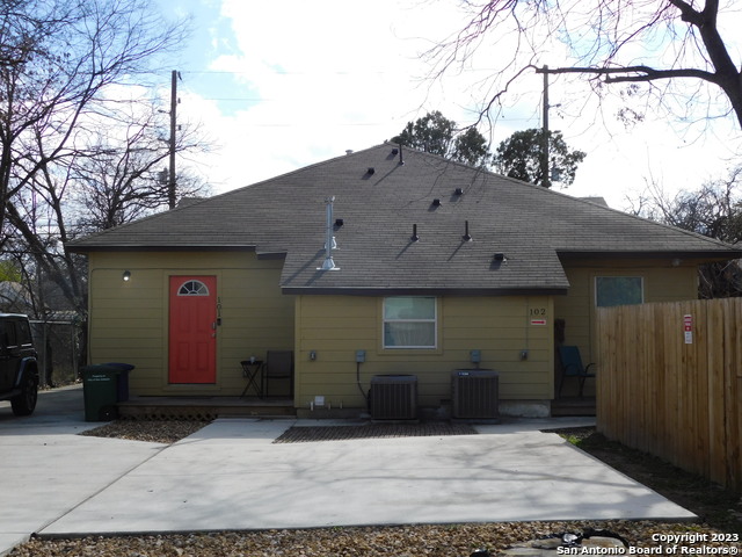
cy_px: 278
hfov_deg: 42.1
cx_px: 371
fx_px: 965
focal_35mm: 45
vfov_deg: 32.2
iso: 125
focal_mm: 8
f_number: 3.7
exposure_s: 1/1000
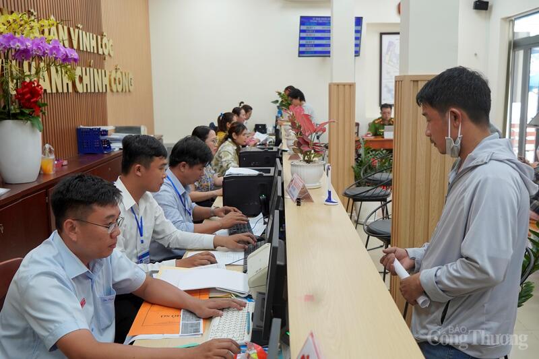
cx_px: 270
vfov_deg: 36.9
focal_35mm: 36
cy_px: 180
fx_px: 539
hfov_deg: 53.1
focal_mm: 24
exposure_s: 1/160
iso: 400
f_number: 4
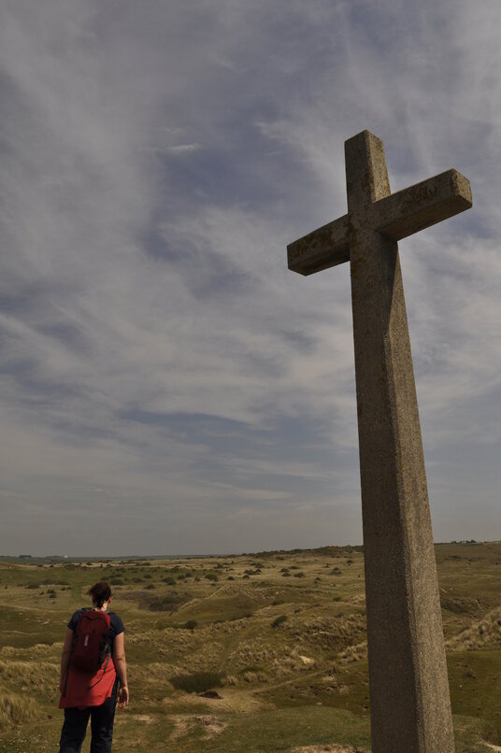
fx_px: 627
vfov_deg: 62.0
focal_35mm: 30
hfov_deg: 43.5
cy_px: 376
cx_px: 250
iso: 250
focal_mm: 20
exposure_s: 1/400
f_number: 10
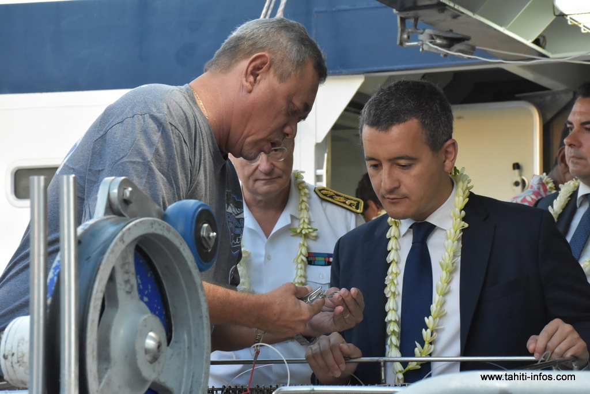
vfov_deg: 13.8
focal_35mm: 99
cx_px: 295
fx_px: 1623
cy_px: 197
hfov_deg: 20.6
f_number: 10
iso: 5000
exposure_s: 1/400
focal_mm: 66
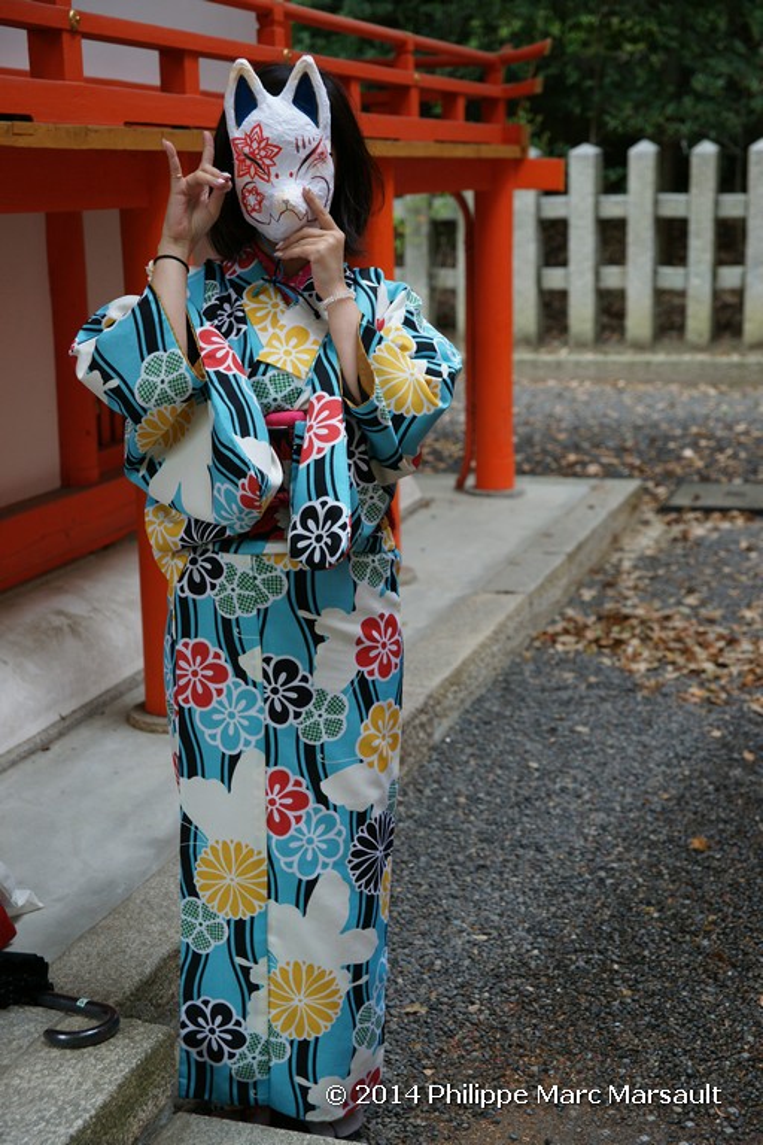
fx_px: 1748
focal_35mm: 55
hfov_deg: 24.6
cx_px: 382
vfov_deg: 36.2
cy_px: 572
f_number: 4.5
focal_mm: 55
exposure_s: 1/160
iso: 400
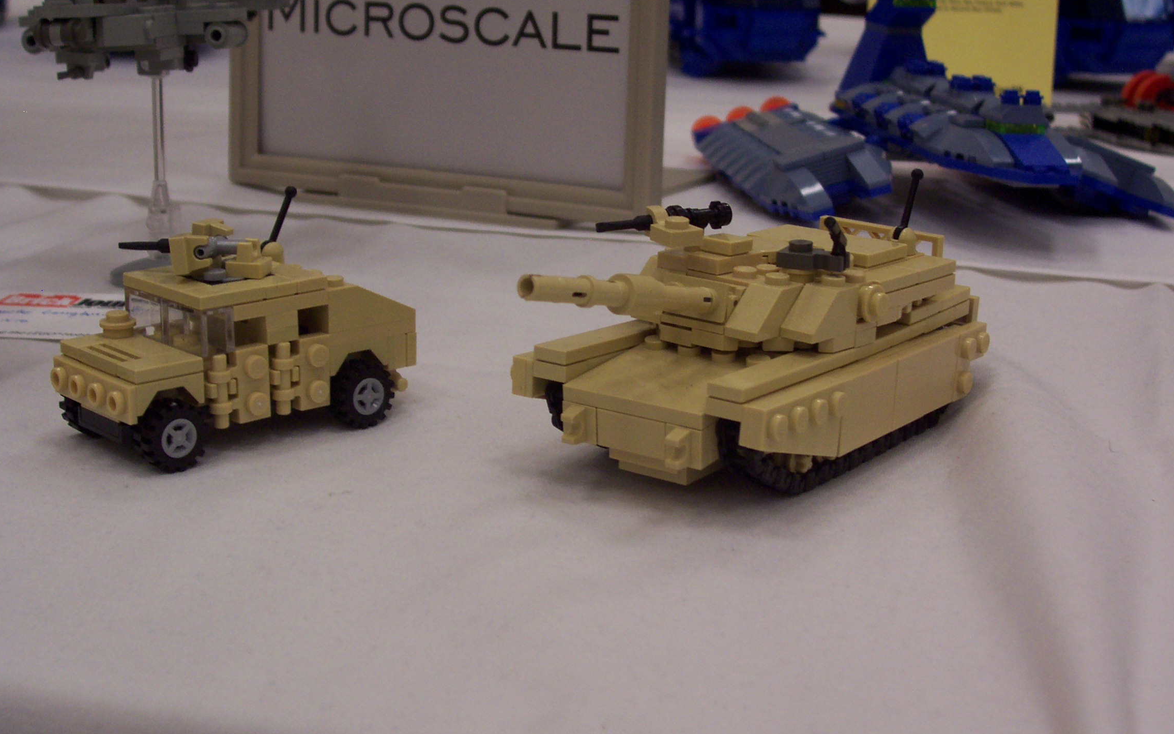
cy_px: 365
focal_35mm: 57
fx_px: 1824
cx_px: 582
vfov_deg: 22.7
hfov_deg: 35.7
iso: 118
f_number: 3.2
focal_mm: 8.7
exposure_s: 1/48.4
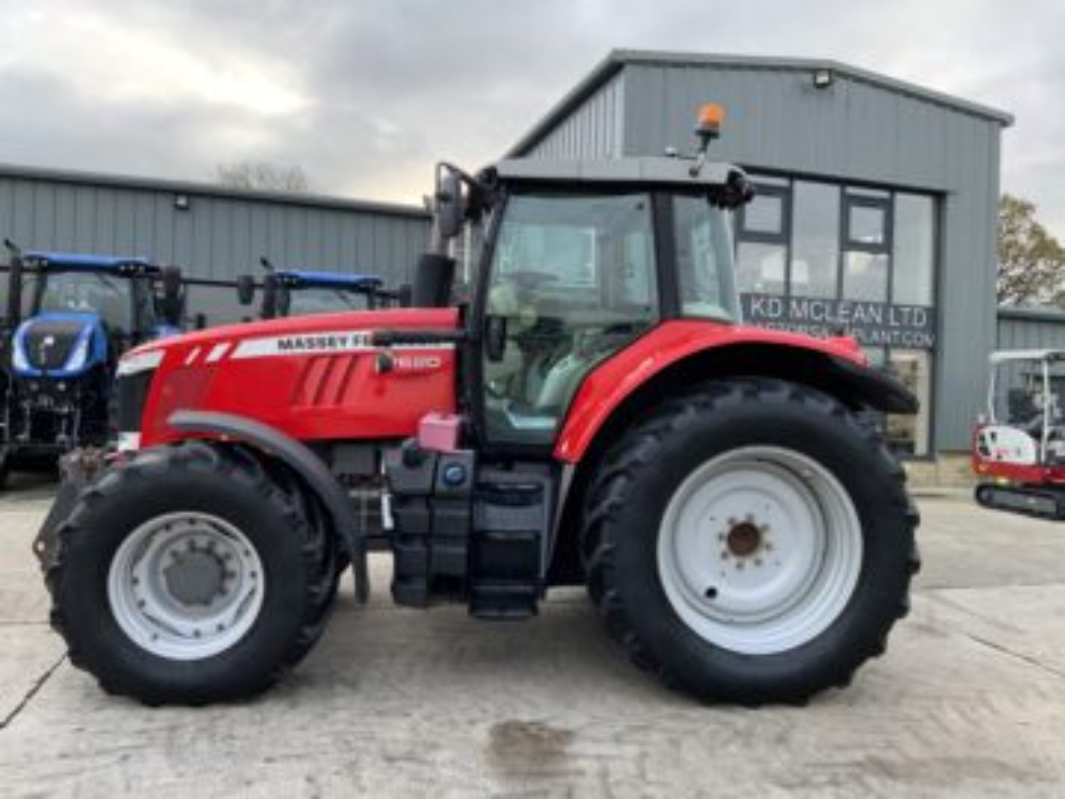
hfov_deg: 61.7
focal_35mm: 29
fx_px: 892
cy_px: 400
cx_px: 532
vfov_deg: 48.2
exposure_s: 1/122
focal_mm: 3
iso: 40
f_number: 1.8
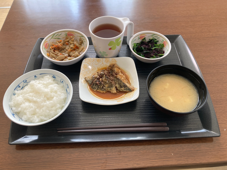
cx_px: 114
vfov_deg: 49.7
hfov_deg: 63.4
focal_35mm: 28
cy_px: 85
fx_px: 184
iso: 64
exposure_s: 1/50
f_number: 1.8
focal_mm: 3.99
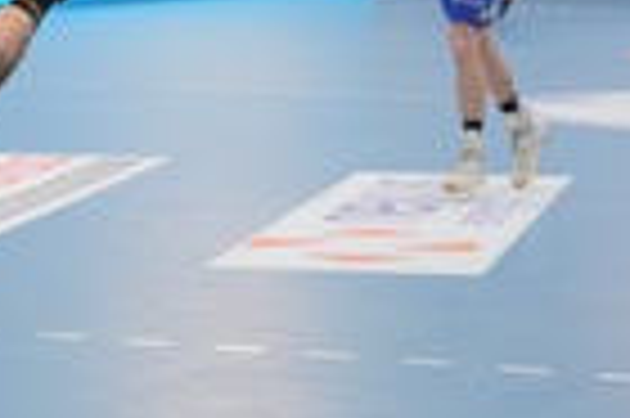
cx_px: -144
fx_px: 3496
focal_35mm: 200
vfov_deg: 6.8
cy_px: -43
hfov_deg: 10.1
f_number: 2.8
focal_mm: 70
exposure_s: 1/1250
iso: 3200
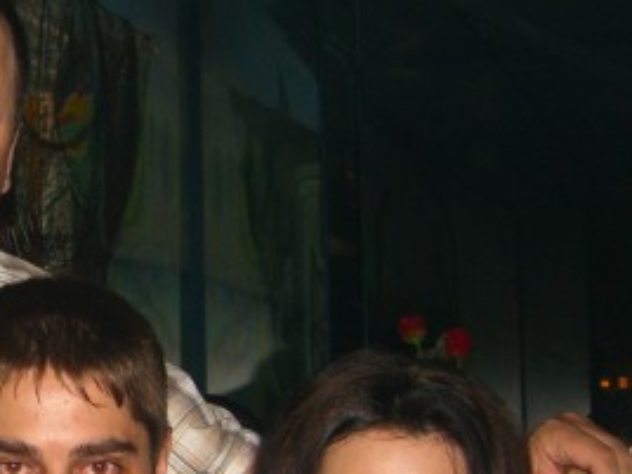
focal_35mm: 85
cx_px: 2
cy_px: 396
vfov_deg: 17.2
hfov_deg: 22.2
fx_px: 1552
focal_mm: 7.9
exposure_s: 1/60
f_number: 2.8
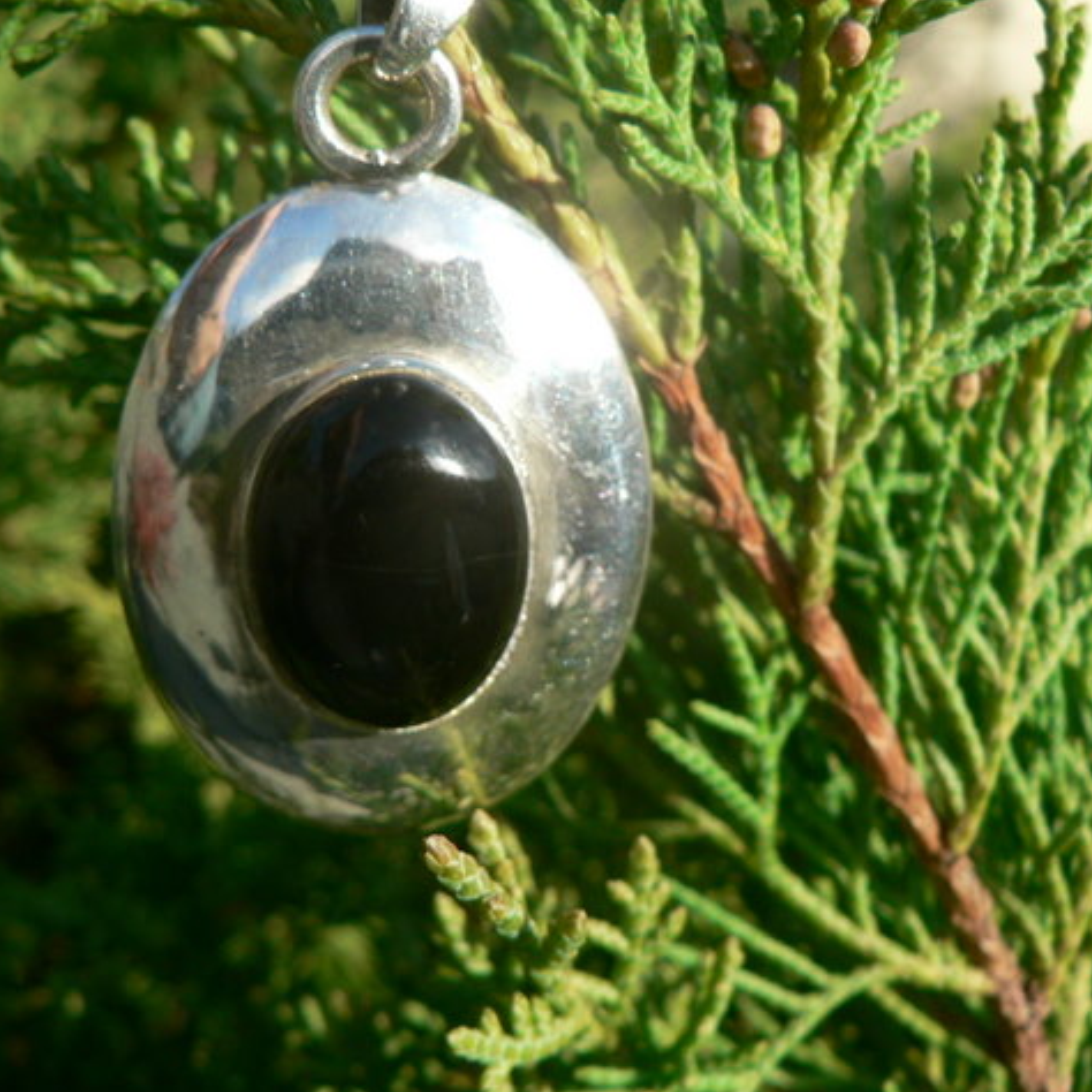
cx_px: 385
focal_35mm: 43
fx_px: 1535
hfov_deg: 38.8
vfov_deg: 39.2
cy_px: 551
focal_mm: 6
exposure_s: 1/320
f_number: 4
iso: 80
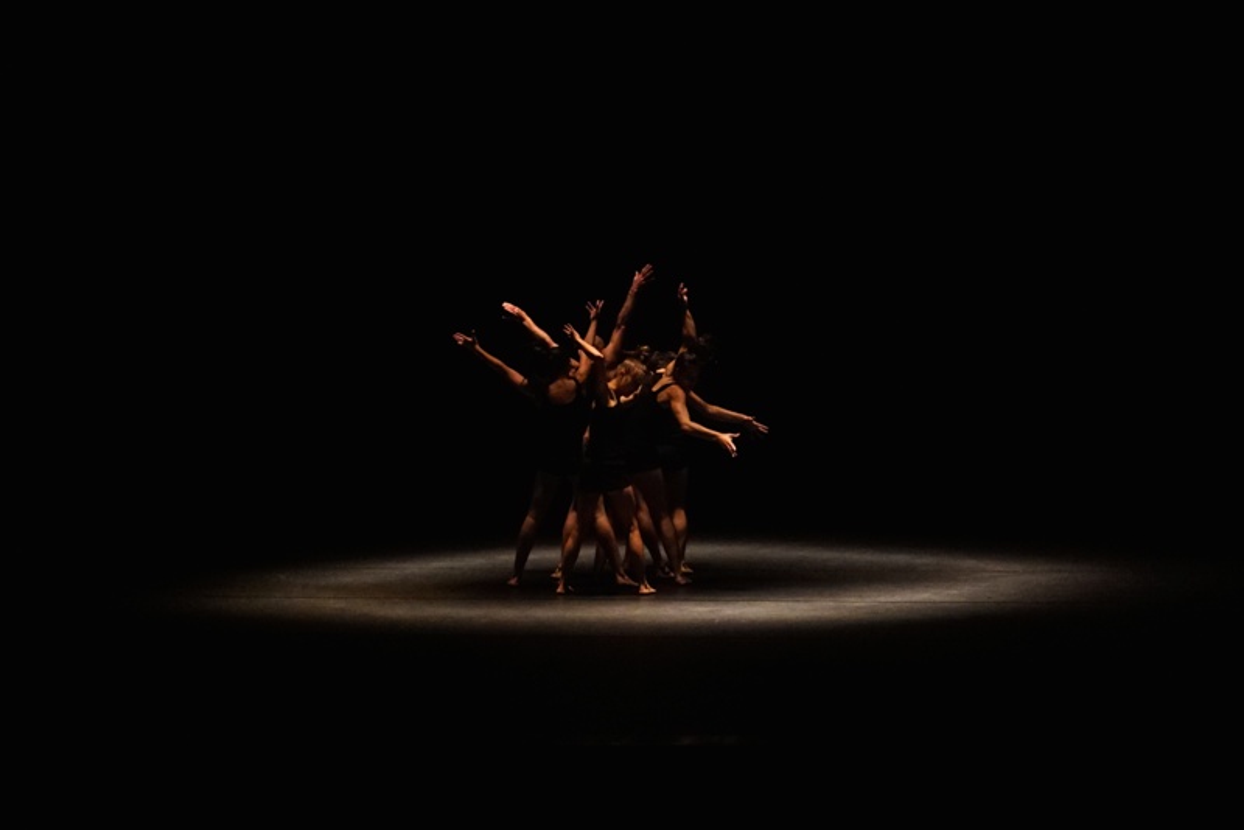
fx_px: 2592
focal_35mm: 75
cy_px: 415
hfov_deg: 27.0
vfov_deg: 18.2
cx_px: 622
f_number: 1.8
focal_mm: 50
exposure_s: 1/1000
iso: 10000
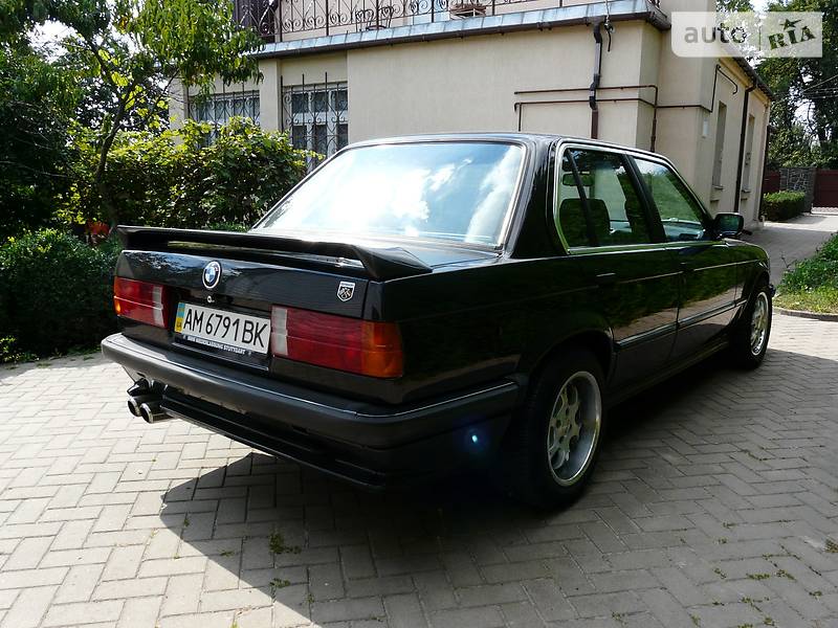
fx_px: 678
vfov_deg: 49.7
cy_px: 314
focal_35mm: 28
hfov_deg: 63.4
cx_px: 419
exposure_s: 1/200
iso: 100
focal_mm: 4.6
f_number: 4.5
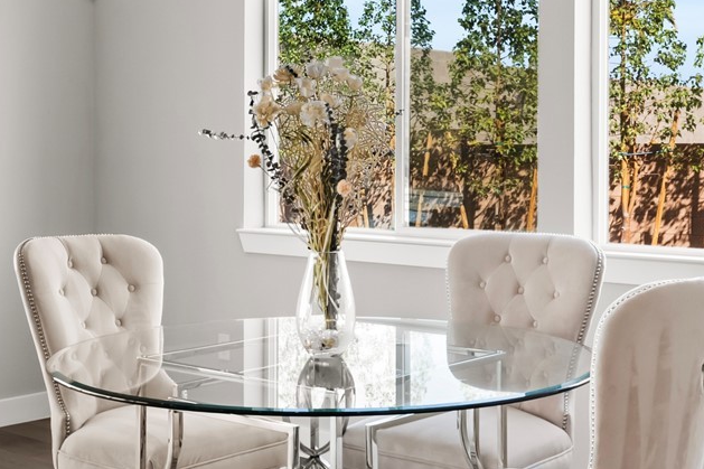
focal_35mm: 57
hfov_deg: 35.1
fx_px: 1114
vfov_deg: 23.6
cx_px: 346
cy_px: 143
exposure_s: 1/50
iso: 400
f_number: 8
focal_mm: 22
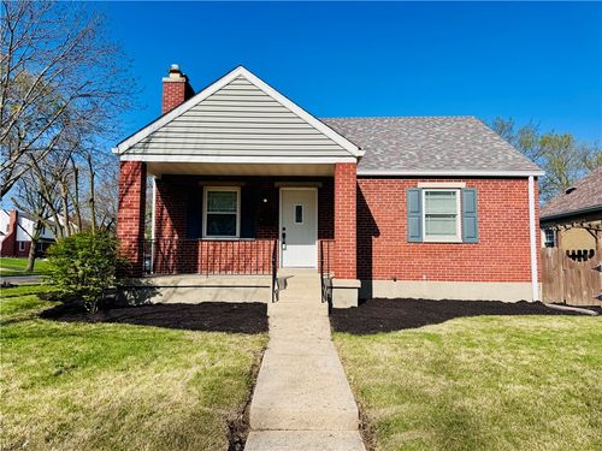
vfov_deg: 56.8
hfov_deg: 71.6
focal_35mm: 24
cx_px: 301
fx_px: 417
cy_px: 226
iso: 80
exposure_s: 1/5814
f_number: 1.78
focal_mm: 6.76
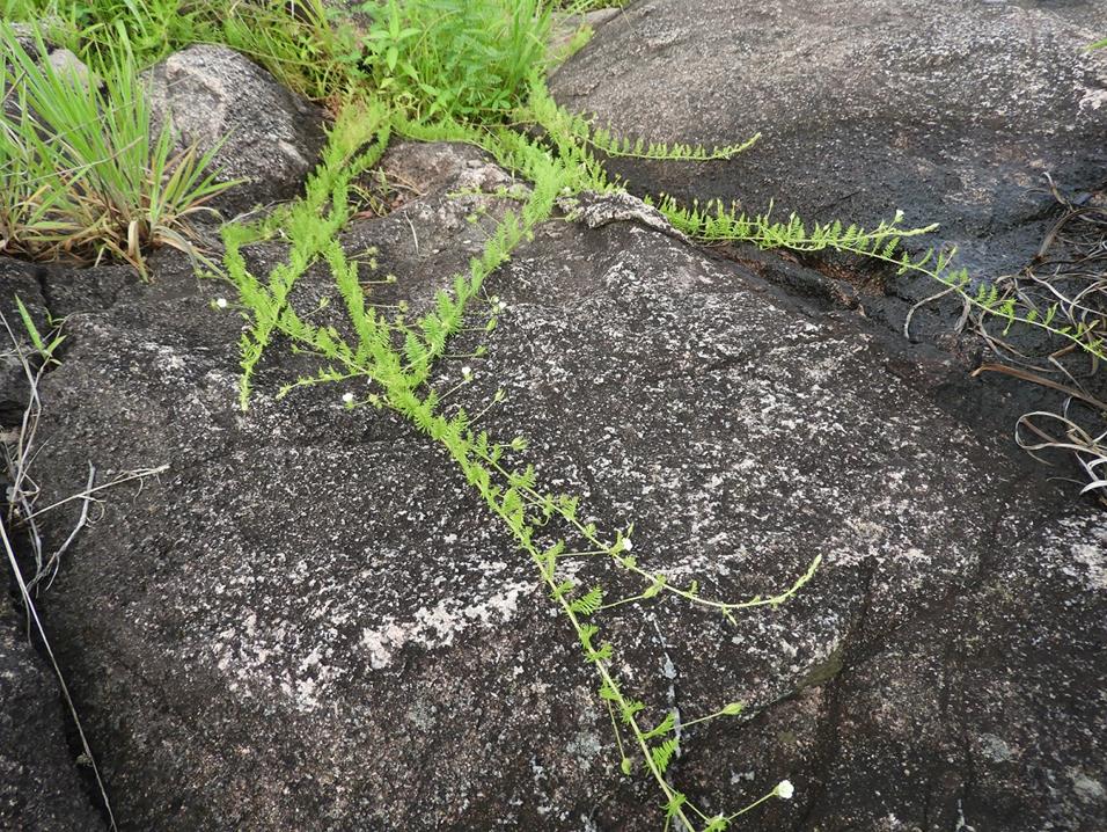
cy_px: 416
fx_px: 768
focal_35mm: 24
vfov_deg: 56.9
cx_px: 554
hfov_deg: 71.6
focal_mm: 4.3
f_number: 3.3
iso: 100
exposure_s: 1/400
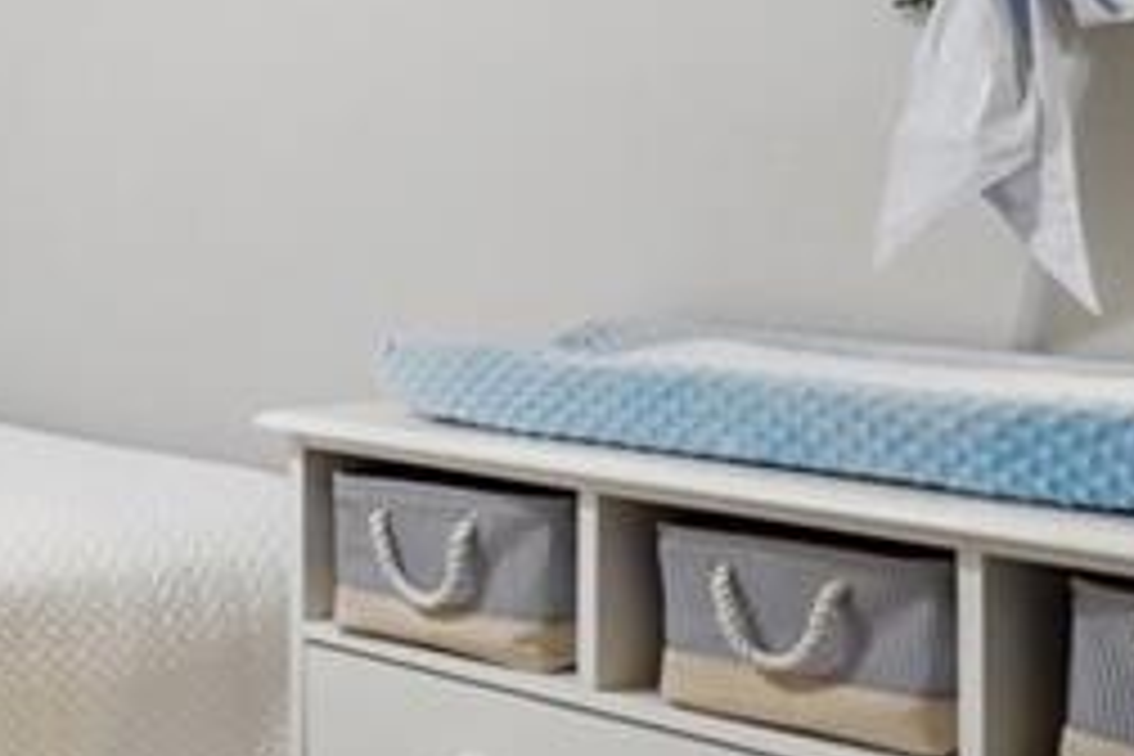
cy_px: 86
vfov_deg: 19.4
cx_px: -747
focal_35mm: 69
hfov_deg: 21.9
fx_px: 2173
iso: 800
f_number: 11
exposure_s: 1/8
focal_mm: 17
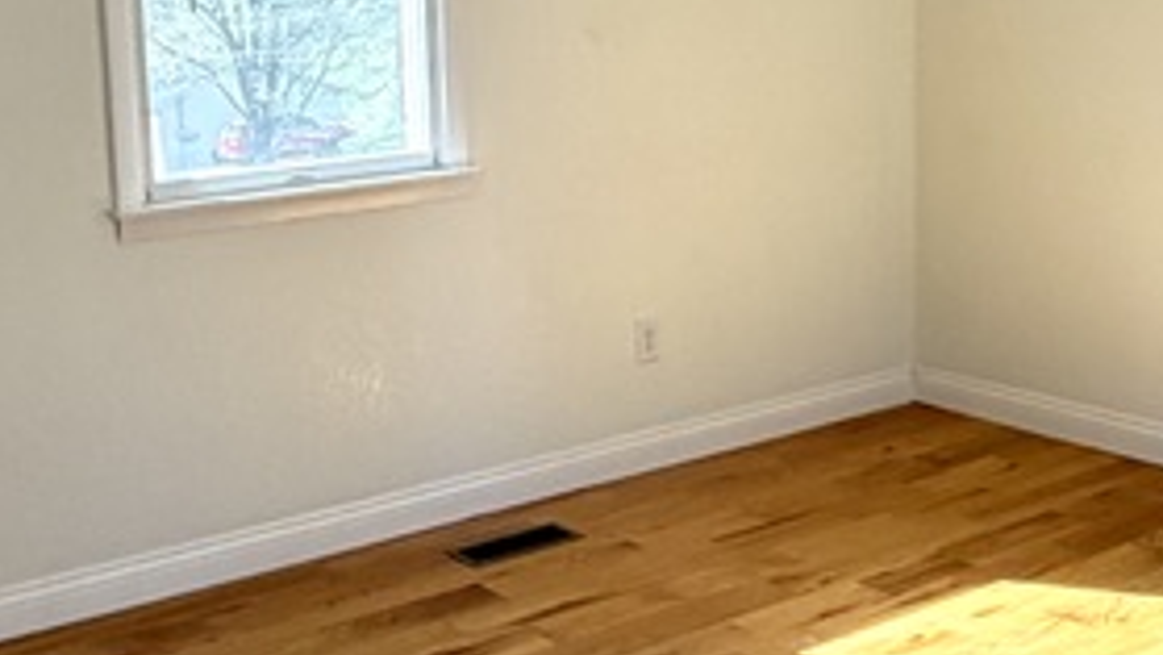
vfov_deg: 21.3
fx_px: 1727
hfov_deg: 37.1
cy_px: 196
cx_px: 459
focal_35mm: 56
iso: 125
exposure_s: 1/121
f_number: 2.2
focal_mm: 2.22
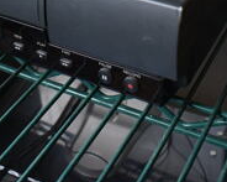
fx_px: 564
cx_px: 60
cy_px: -68
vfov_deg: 17.0
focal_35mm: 84
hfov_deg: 22.6
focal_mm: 18
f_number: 3.5
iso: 360
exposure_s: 1/30
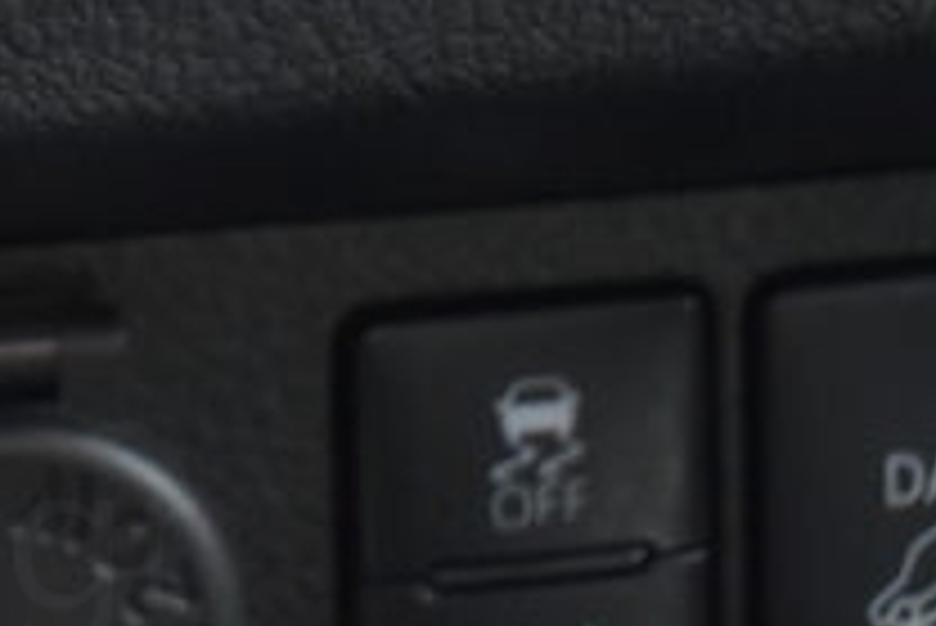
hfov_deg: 11.2
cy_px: -444
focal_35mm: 172
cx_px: -720
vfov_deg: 7.8
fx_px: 4471
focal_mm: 31
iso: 1600
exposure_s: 1/320
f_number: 4.2
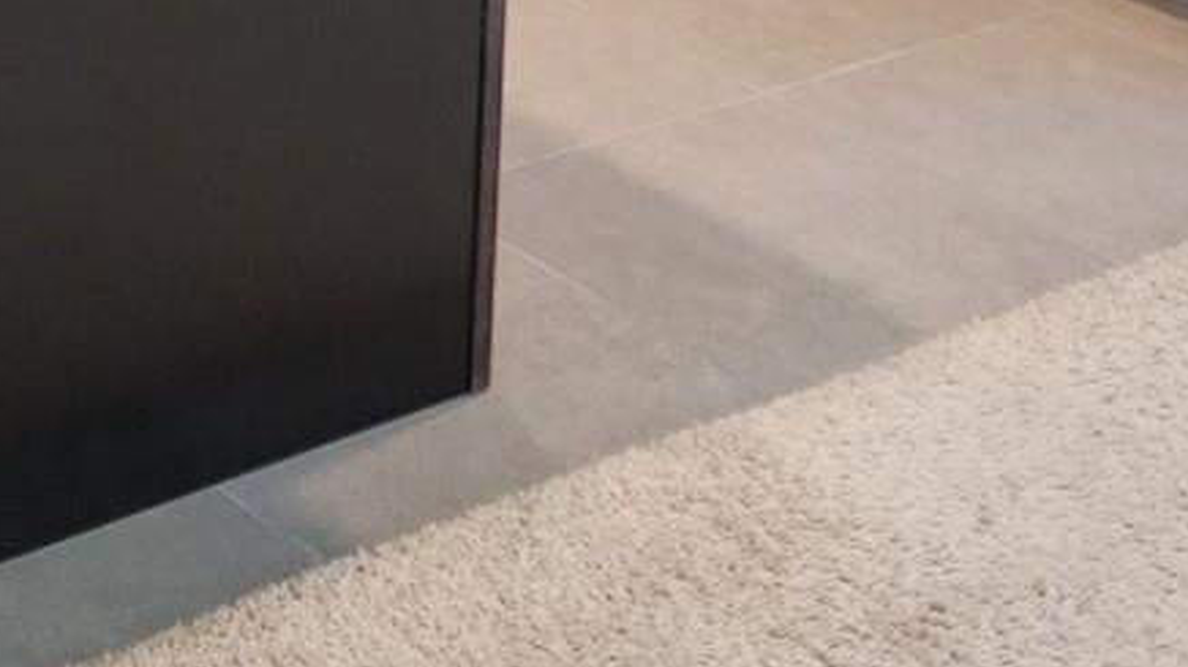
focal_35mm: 92
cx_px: 283
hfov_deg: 22.9
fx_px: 2897
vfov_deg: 12.0
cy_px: -550
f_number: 1.8
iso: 500
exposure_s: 1/120
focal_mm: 6.4
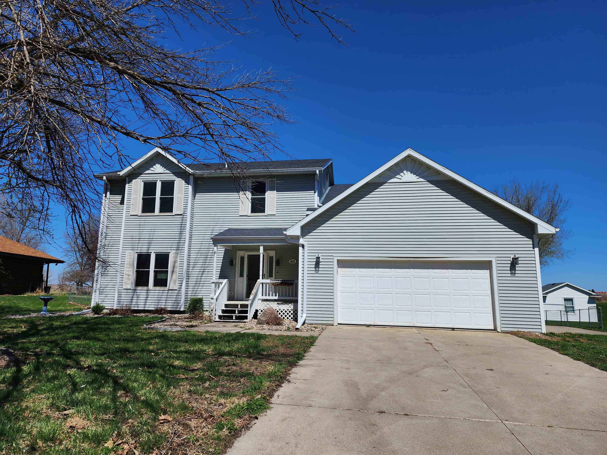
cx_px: 304
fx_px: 403
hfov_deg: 73.9
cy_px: 228
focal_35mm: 23
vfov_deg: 58.9
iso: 12
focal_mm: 6.4
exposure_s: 1/1978
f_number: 1.8
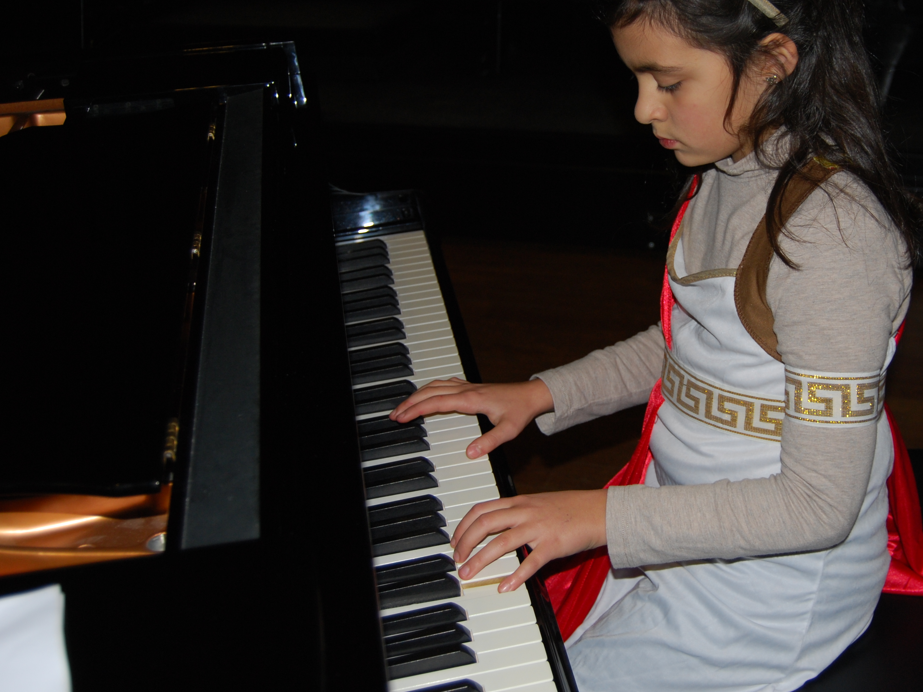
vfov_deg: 28.0
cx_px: 607
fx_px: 1387
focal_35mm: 52
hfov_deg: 36.5
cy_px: 300
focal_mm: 26
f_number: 4
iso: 200
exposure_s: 1/60
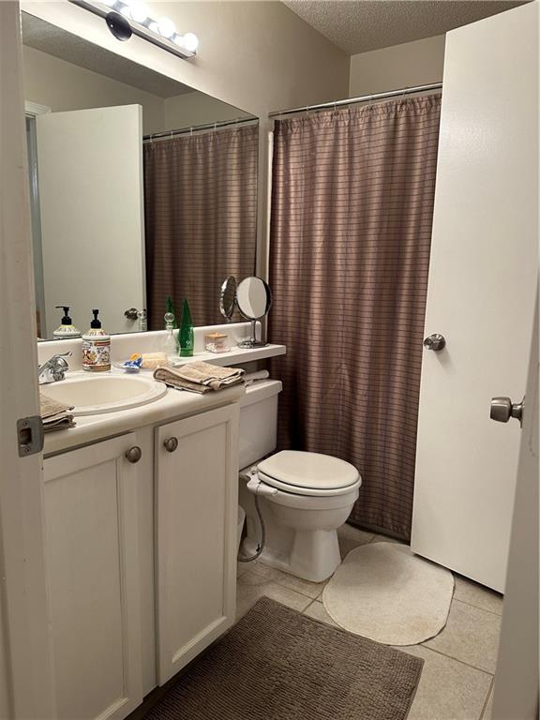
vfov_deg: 71.6
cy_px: 360
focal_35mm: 24
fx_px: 499
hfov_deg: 56.8
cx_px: 270
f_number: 1.78
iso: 200
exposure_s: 1/60
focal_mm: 6.86
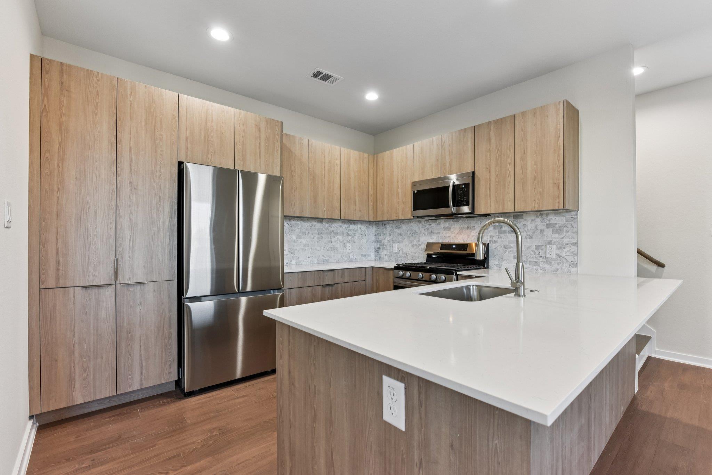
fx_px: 316
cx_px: 356
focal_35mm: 16
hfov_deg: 96.7
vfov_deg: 73.8
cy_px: 238
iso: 400
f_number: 8
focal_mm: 16
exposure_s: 1/15
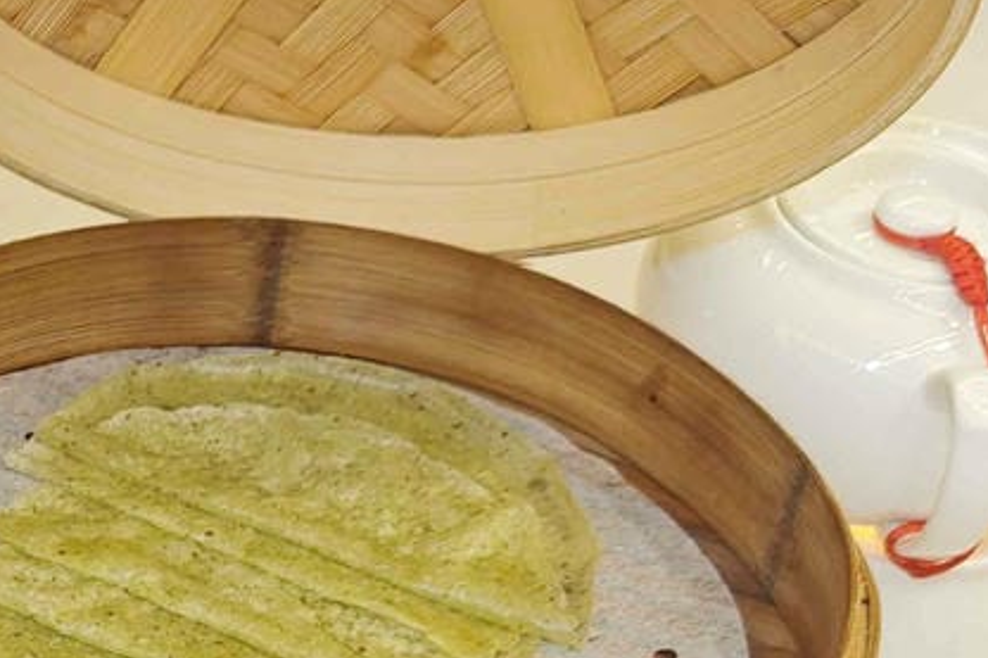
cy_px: 551
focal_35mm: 138
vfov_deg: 9.9
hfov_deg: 14.2
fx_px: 3786
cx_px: -309
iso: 413
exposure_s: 1/120
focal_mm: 8.72
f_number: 2
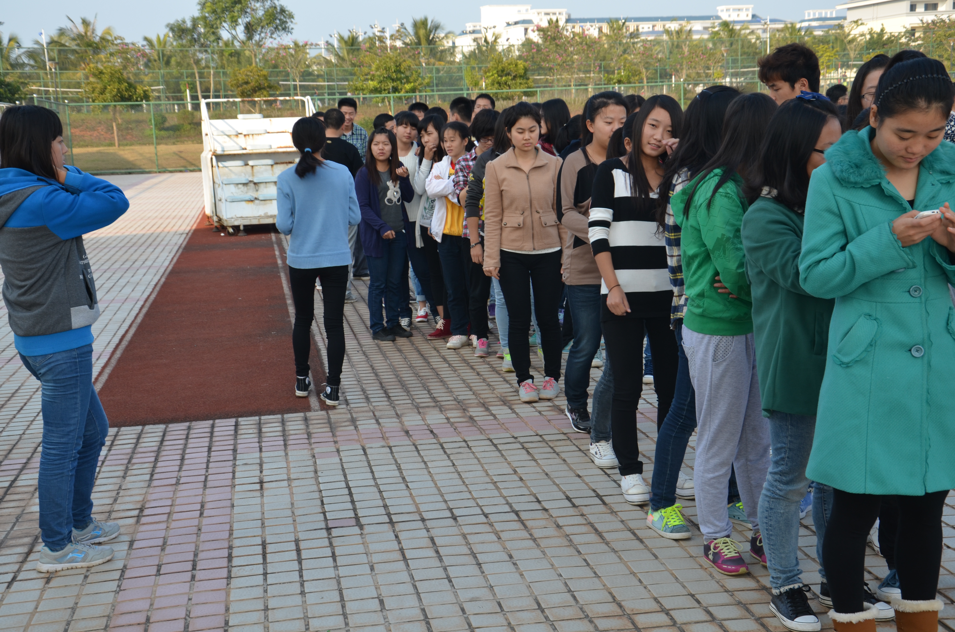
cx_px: 478
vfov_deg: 25.6
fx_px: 1390
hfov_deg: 37.9
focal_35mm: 52
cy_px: 316
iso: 200
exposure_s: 1/200
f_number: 7.1
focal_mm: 35
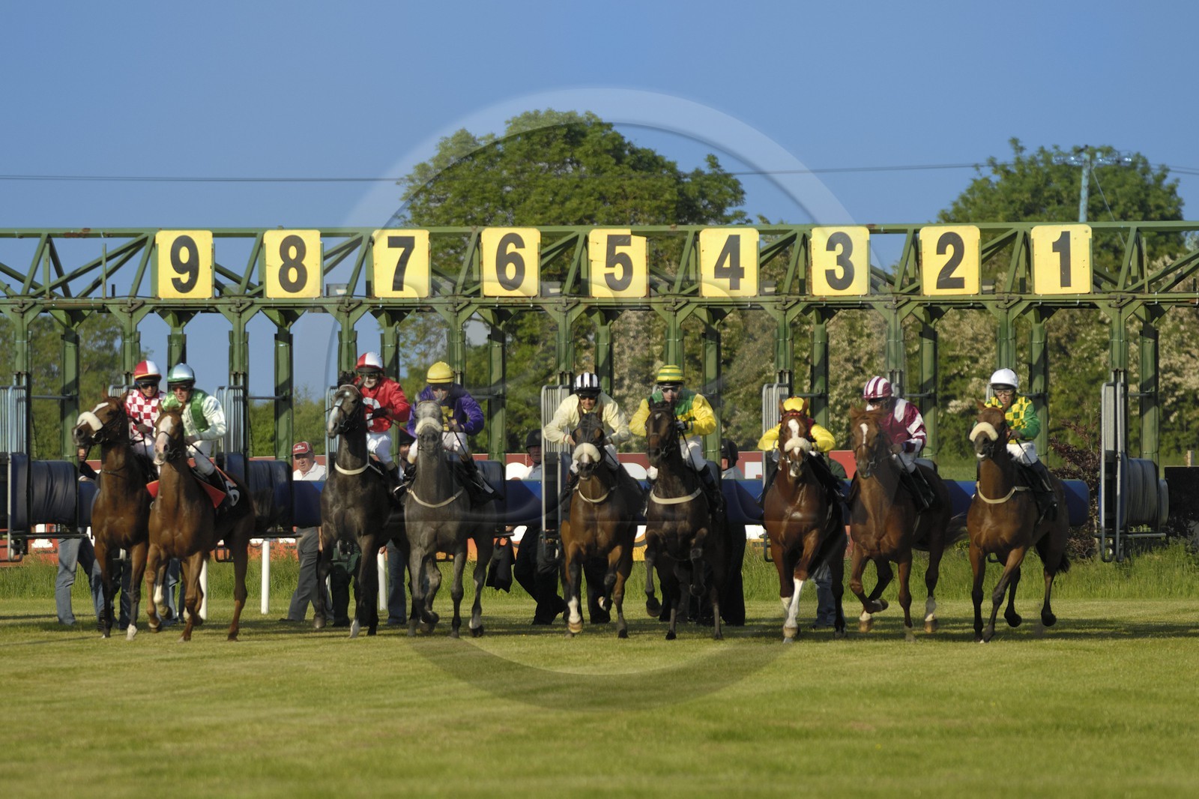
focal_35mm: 300
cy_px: 400
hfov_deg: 6.9
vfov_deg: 4.6
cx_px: 600
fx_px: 9989
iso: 100
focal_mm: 200
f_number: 4
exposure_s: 1/1000
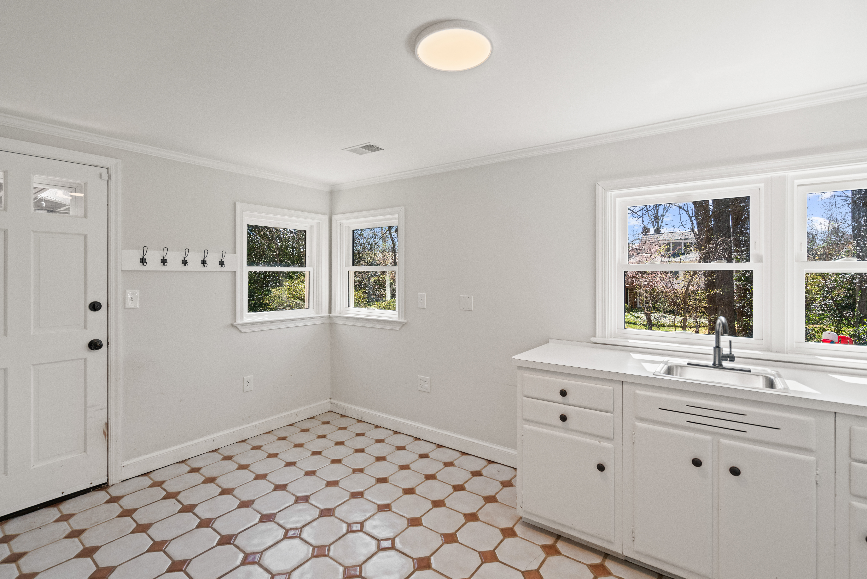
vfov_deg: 73.8
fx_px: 385
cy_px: 290
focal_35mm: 16
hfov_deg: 96.7
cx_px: 434
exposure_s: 1/80
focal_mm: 16
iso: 800
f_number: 5.6
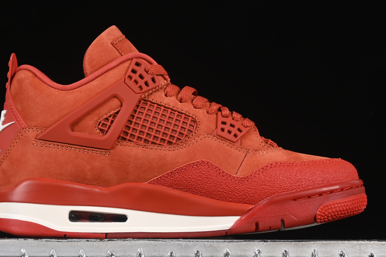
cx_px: 174
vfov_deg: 13.4
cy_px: 130
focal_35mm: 102
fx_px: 1094
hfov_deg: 20.0
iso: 160
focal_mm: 50
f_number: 7.1
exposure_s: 1/60
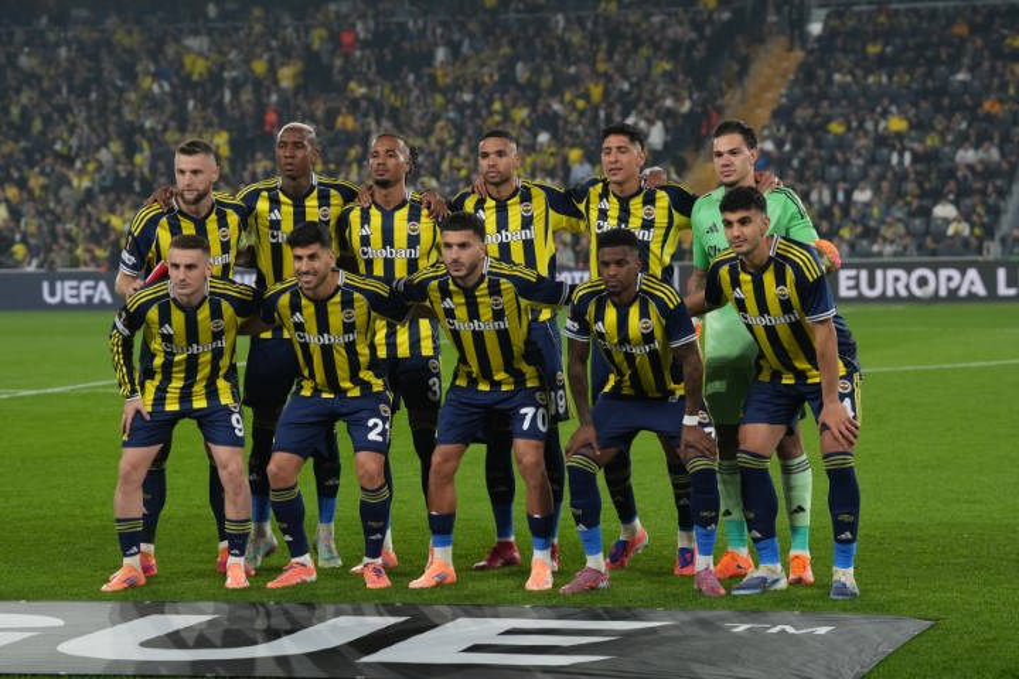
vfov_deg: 11.9
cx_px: 510
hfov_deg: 17.8
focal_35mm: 115
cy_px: 340
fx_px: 3255
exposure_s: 1/1000
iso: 2000
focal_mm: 115
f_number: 4.5
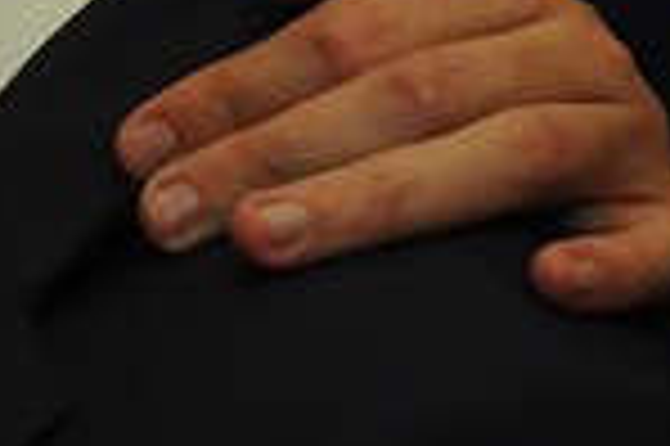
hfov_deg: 4.7
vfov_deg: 3.2
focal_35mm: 424
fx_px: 7882
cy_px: -230
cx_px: -1007
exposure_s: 1/60
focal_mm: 42
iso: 800
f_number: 5.6
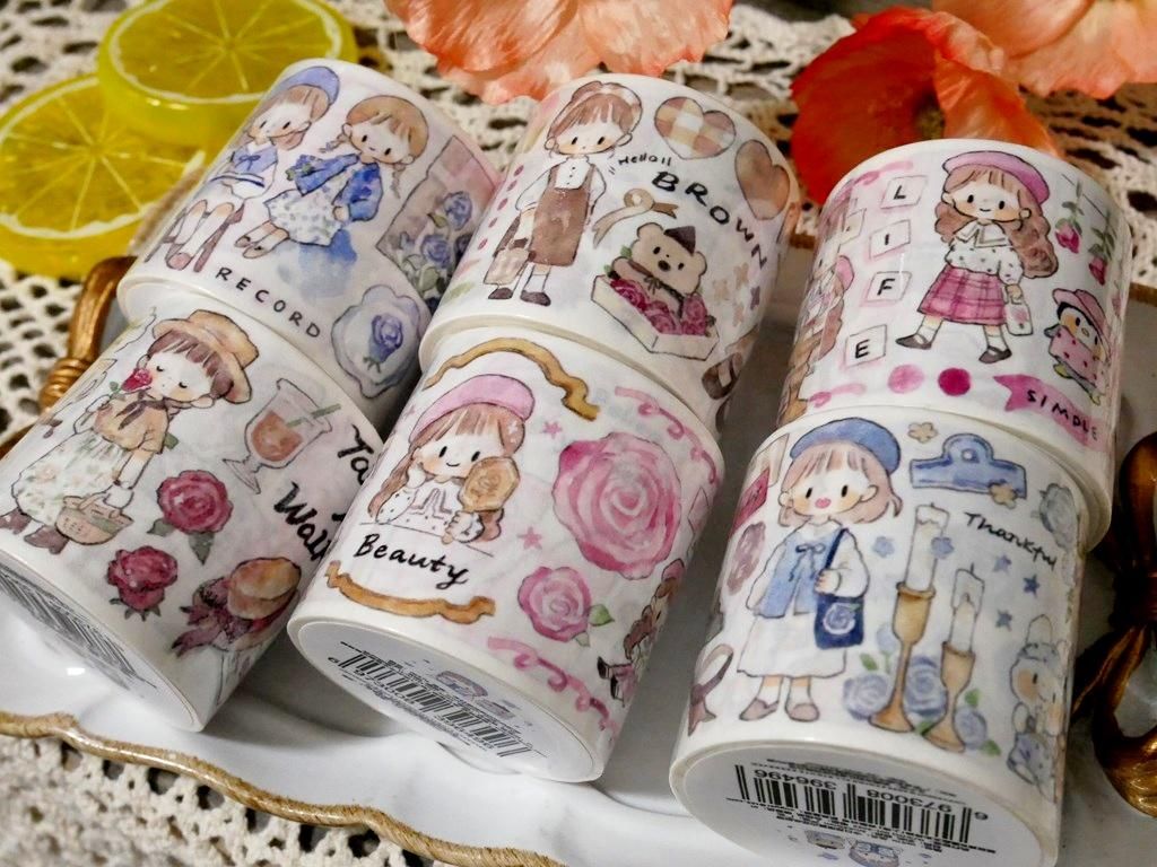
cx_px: 578
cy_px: 434
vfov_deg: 32.9
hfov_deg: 42.9
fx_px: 1471
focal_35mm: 44
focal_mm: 22
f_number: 8
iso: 3200
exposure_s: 1/50
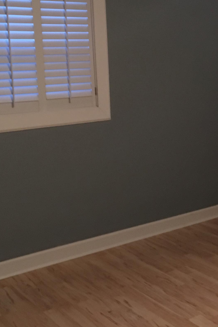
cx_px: 178
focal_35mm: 57
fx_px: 518
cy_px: 128
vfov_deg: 34.9
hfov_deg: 23.4
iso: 400
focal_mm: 4.15
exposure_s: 1/15
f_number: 2.2
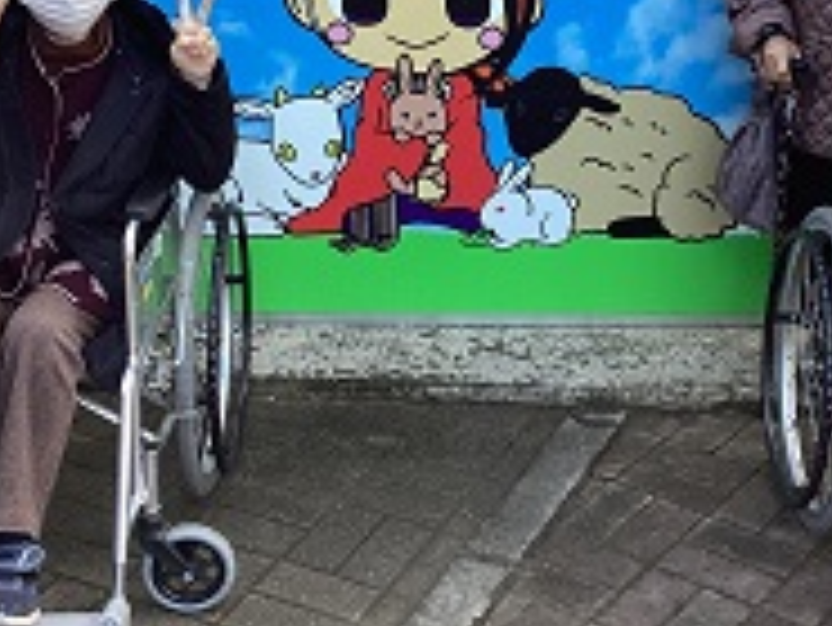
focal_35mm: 67
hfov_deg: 28.9
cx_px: 490
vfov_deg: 21.6
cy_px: 95
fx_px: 1611
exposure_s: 1/120
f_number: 2.4
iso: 40
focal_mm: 3.3
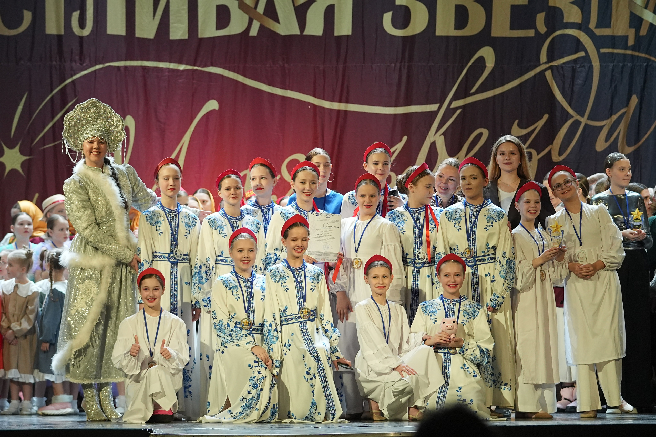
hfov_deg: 13.6
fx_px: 2752
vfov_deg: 9.1
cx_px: 328
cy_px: 218
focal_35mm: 151
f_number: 2.8
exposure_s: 1/400
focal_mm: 101
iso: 2000
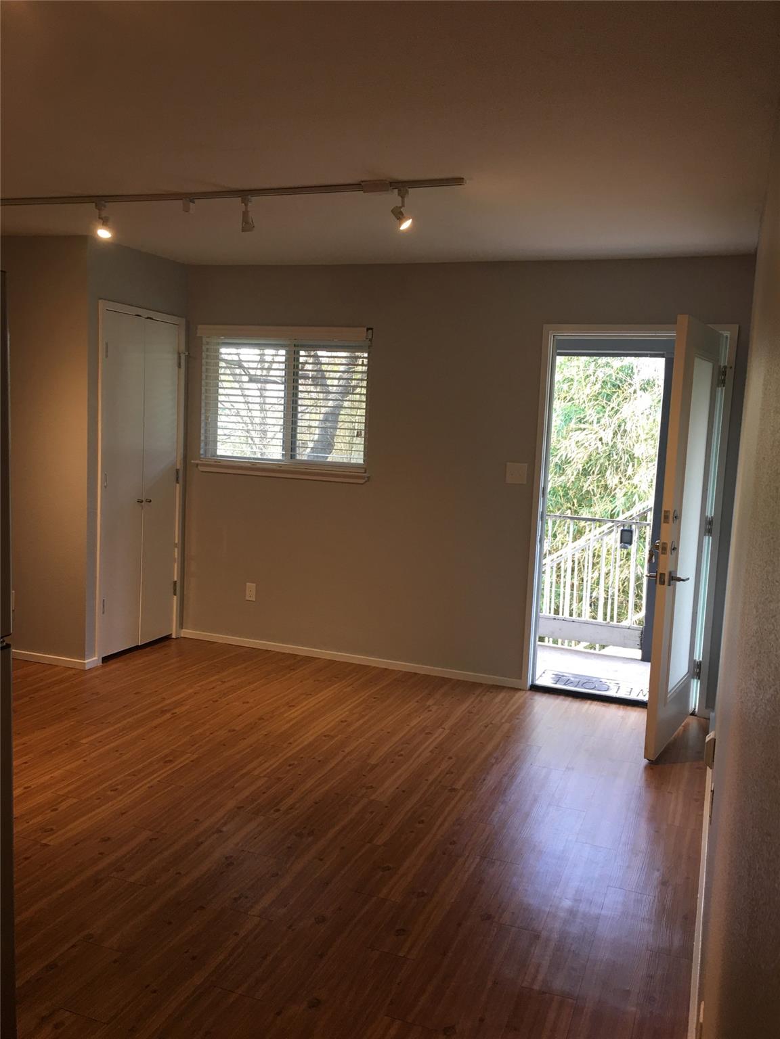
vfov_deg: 61.7
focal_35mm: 29
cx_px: 390
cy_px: 520
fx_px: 871
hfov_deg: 48.2
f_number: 2.2
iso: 25
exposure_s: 1/15
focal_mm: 4.15
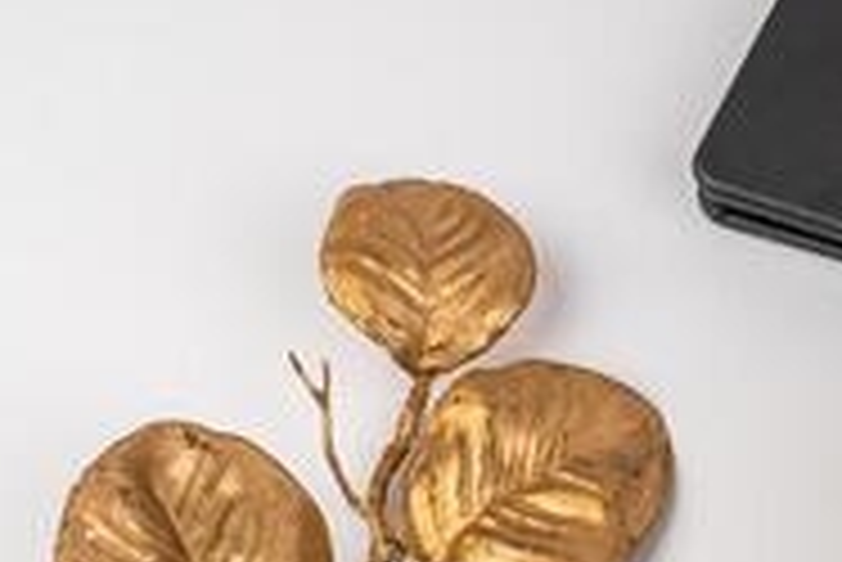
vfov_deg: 7.4
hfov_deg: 10.3
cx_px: 1603
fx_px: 4354
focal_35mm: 186
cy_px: 472
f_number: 10
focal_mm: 42
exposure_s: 1/160
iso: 100
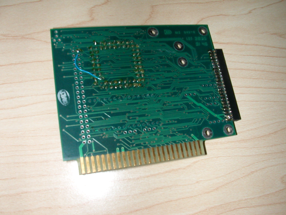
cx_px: 143
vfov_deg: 38.7
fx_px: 306
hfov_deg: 50.1
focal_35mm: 37
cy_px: 108
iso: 100
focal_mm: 5.6
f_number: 4.5
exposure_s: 1/59.9
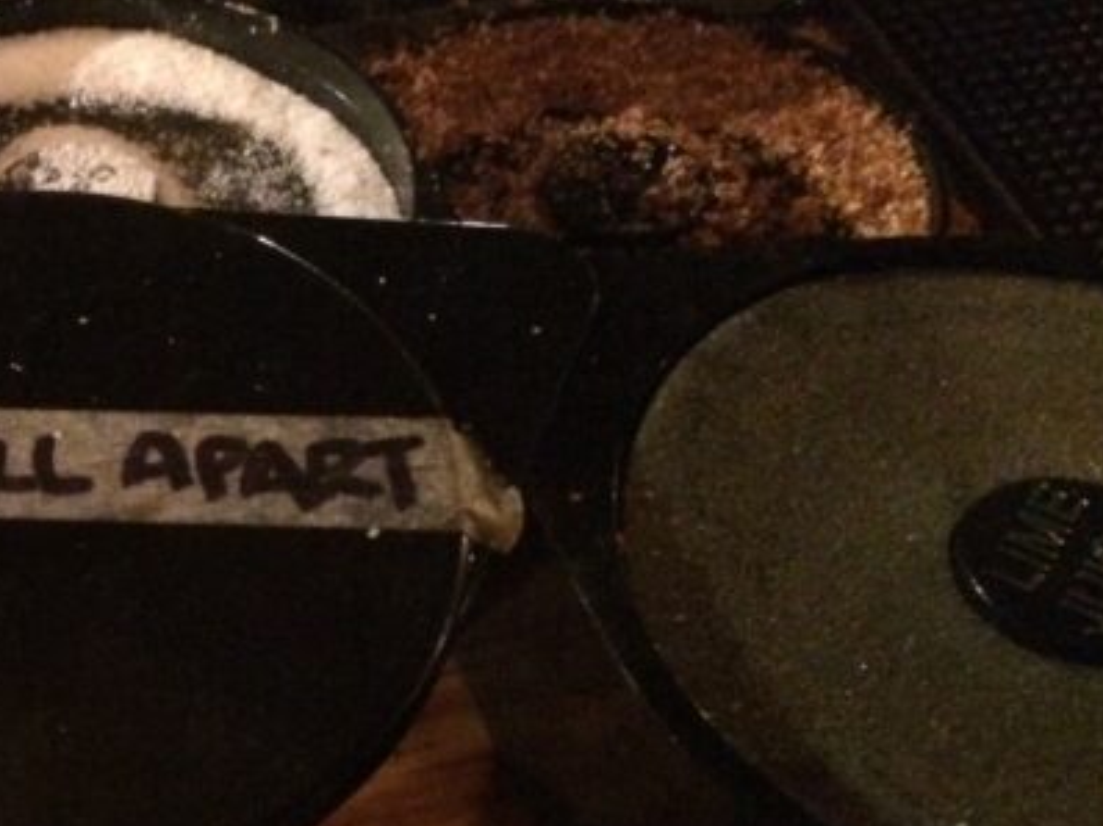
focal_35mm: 56
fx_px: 1783
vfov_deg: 25.9
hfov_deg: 32.3
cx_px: 69
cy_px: 574
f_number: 2.2
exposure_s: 1/15
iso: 2000
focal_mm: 4.15
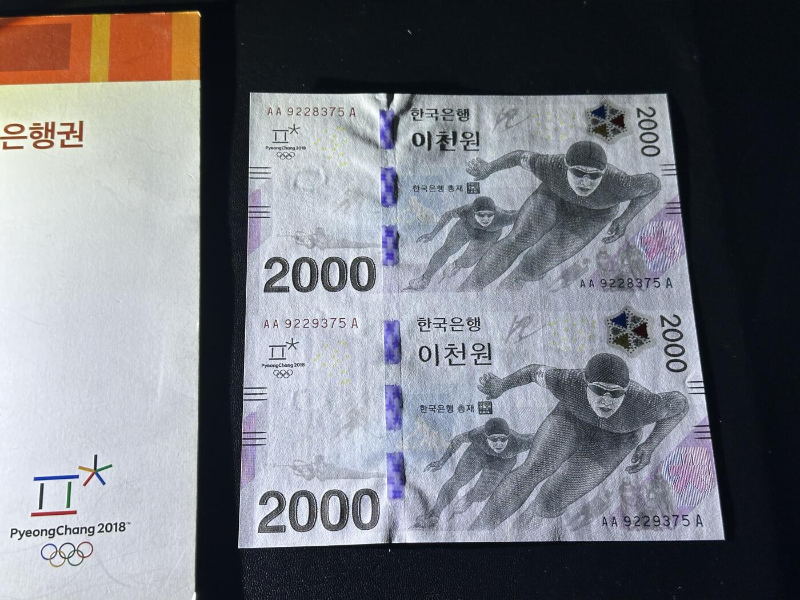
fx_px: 1109
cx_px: 400
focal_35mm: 48
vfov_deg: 30.3
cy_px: 300
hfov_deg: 39.7
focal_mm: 6.86
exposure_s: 1/50
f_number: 1.78
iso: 100
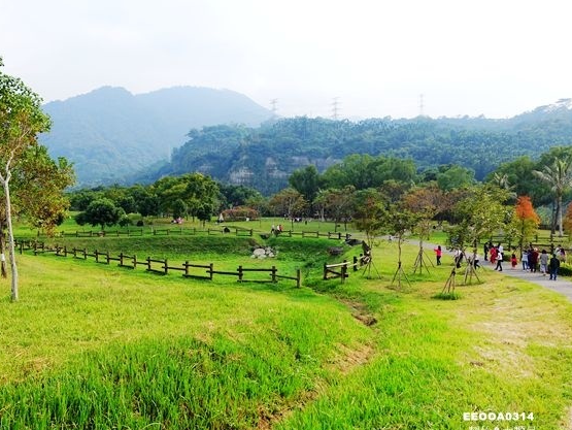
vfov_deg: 51.4
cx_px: 258
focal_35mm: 27
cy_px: 222
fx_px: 446
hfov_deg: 65.1
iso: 125
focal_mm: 8.8
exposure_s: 1/500
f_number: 4
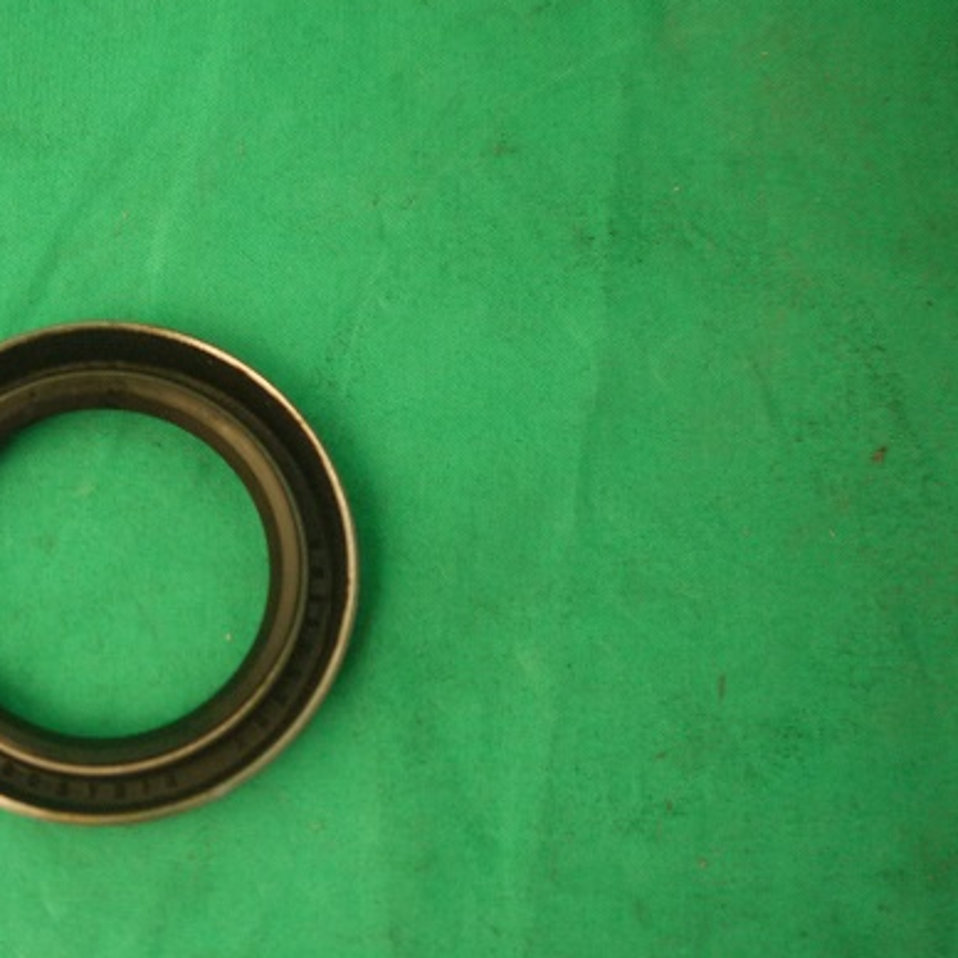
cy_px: 558
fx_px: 1628
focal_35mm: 52
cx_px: 128
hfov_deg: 31.5
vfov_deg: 32.7
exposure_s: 1/80
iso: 800
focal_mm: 15
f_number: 3.5
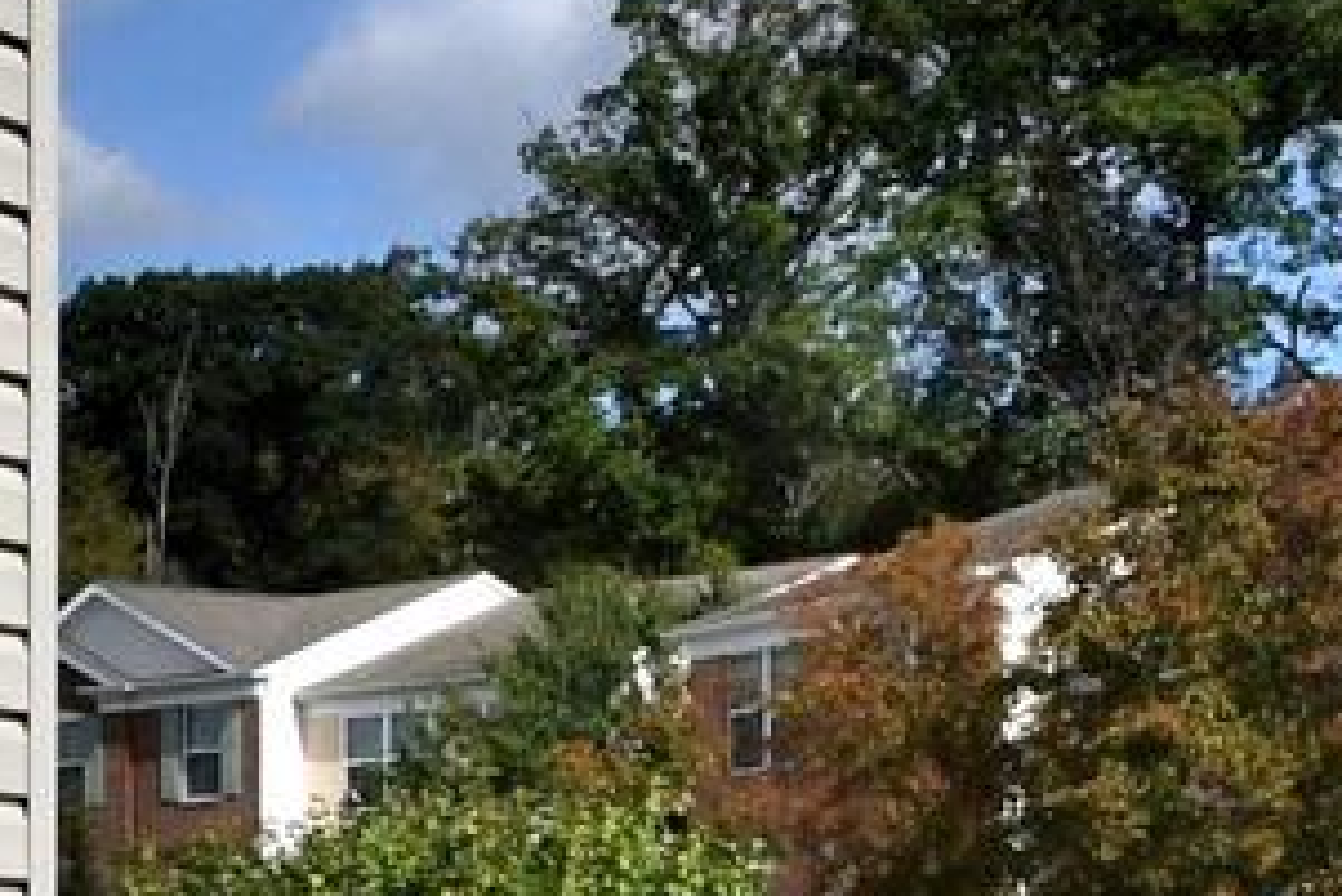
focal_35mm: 102
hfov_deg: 16.7
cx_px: -1052
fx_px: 3804
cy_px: 1050
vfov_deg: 13.1
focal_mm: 10
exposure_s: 1/2500
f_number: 13
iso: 1000
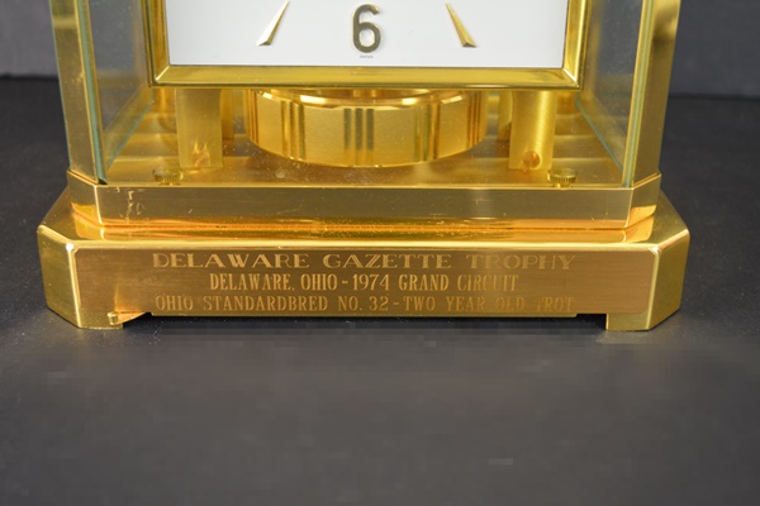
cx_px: 380
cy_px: 253
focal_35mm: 48
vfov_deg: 28.1
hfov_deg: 41.1
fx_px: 1013
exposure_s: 1/40
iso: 800
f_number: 4.8
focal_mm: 32
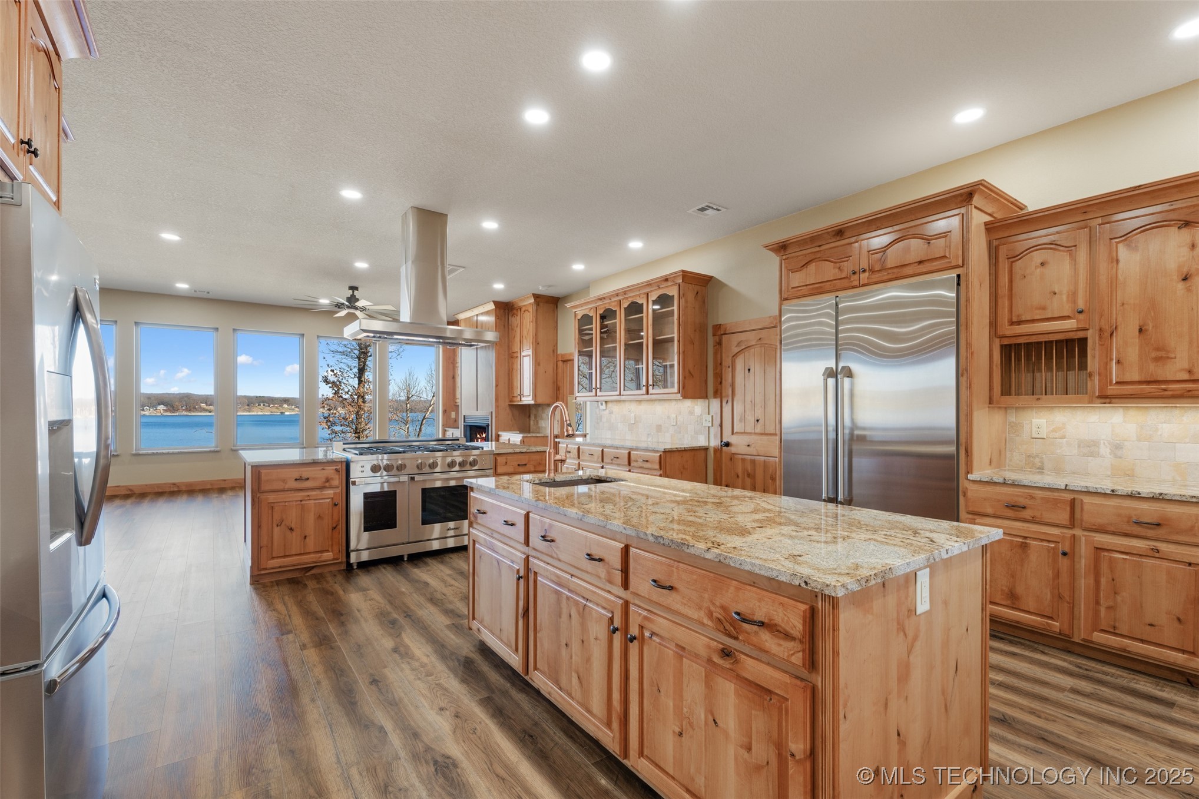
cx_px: 600
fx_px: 533
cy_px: 400
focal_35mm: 16
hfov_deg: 96.7
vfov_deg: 73.7
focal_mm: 16
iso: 250
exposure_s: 1/6
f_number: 9
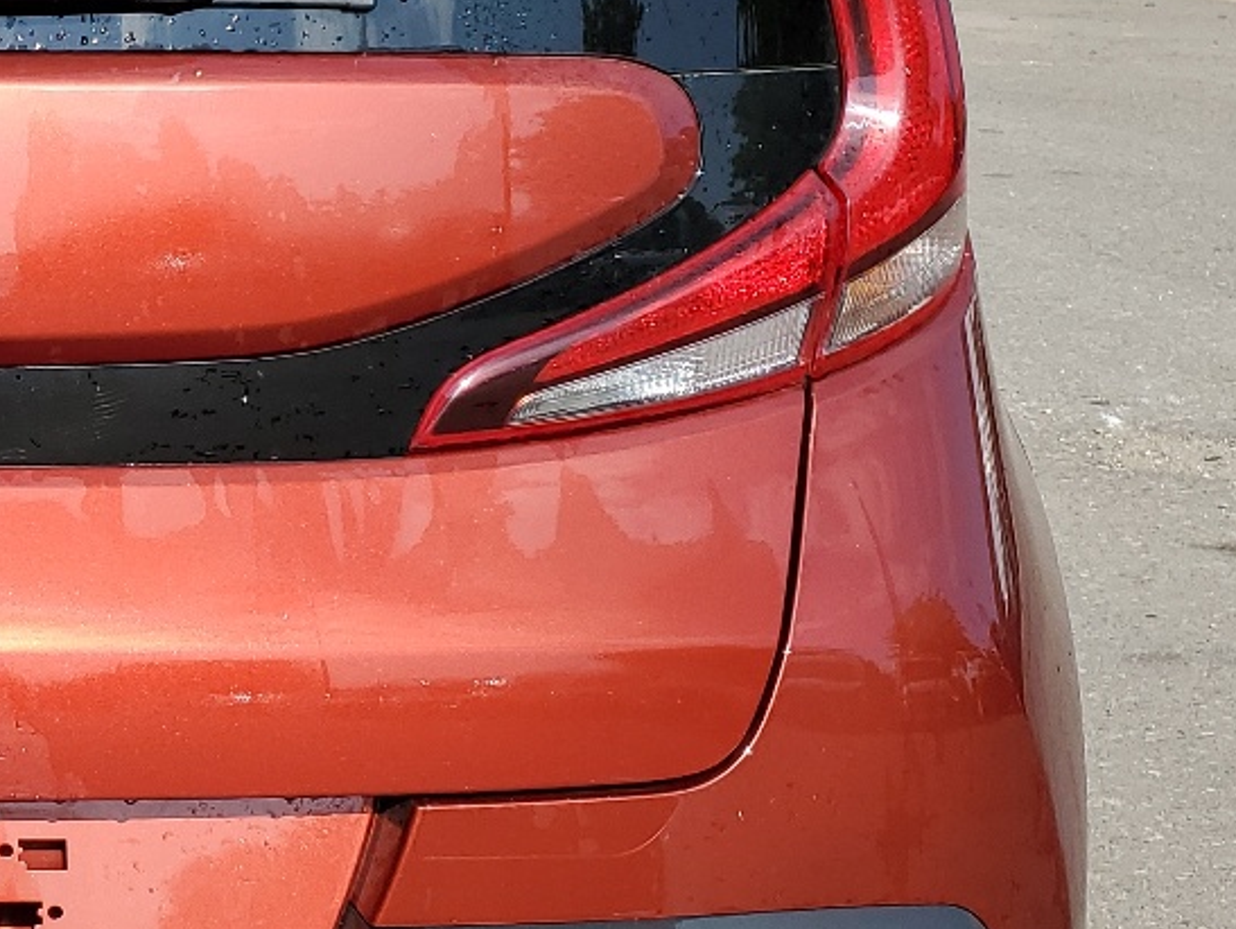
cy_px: 396
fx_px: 2715
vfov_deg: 19.4
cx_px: -117
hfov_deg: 24.0
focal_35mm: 76
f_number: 1.5
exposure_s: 1/2500
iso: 50
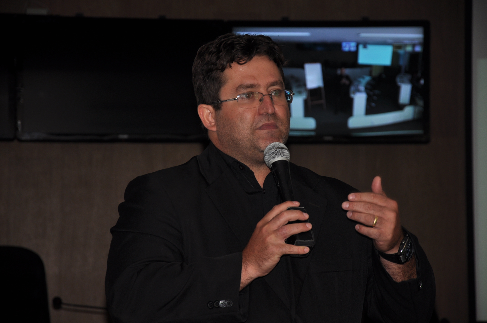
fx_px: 2128
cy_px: 162
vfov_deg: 8.7
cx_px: 244
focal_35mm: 158
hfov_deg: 13.1
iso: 200
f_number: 5.6
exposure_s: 1/60
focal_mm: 105
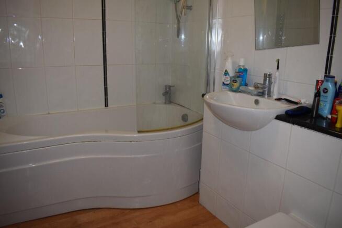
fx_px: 257
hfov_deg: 67.3
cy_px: 114
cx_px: 171
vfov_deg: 48.0
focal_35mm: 27
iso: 800
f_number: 4.5
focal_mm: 18
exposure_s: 1/80
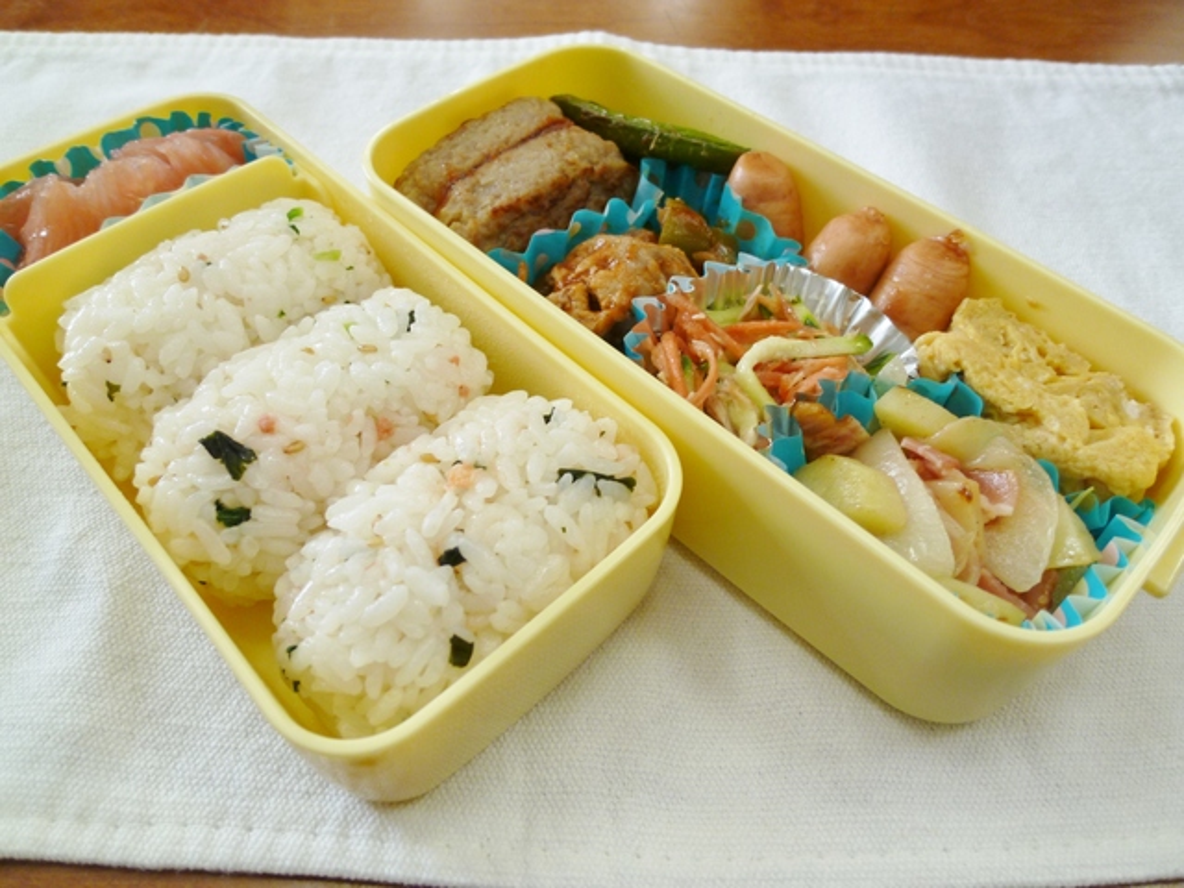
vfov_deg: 56.8
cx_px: 592
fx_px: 821
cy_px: 444
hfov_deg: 71.6
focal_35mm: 24
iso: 80
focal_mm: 4.3
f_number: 2.2
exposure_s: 1/80
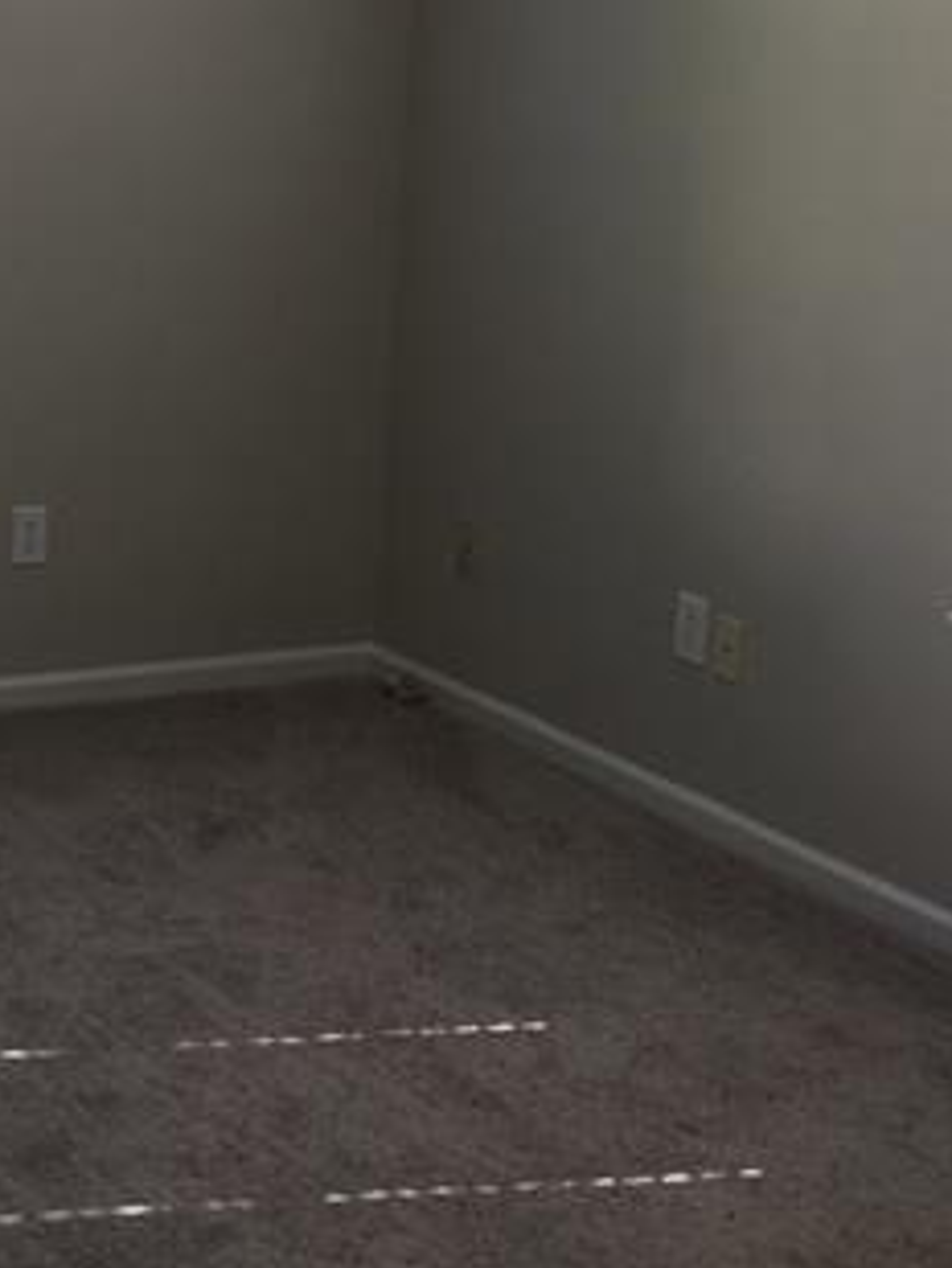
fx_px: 2638
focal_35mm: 72
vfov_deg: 26.9
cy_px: 423
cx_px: -152
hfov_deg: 19.4
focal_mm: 4.15
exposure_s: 1/40
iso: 25
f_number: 2.2
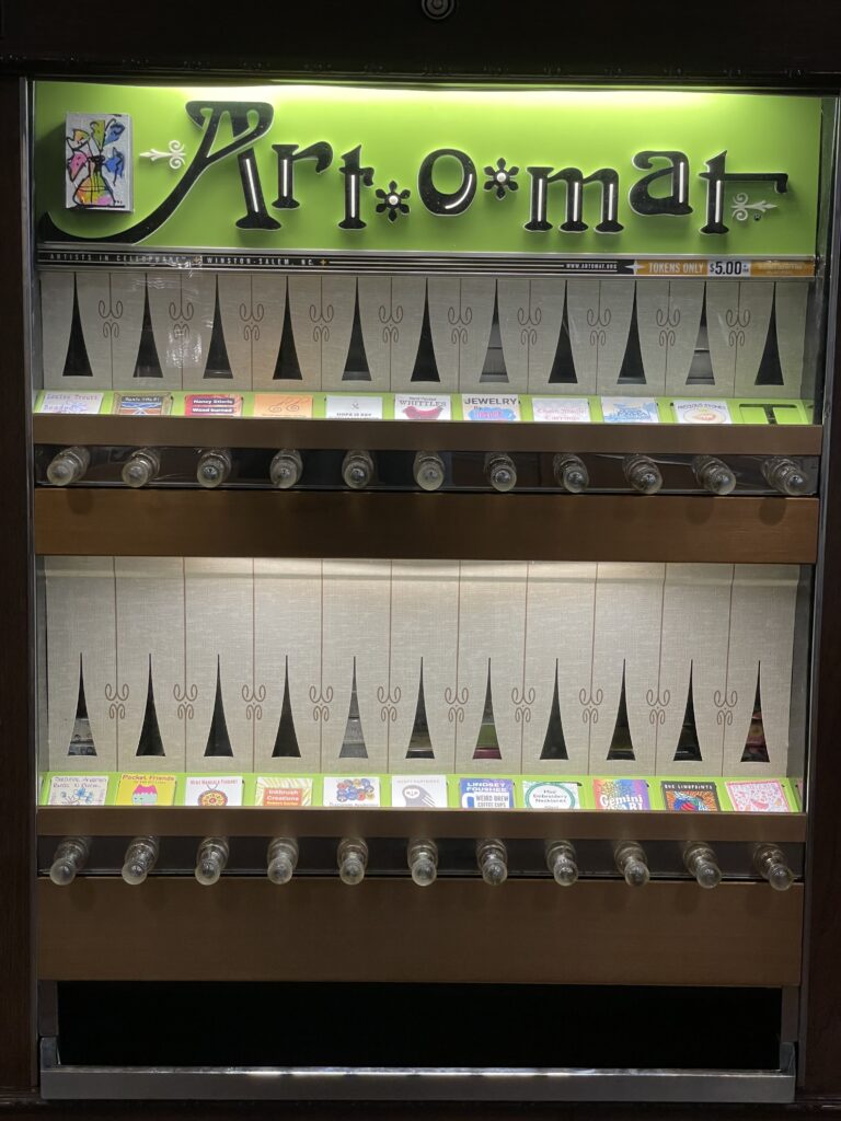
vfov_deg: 36.8
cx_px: 420
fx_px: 1684
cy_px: 560
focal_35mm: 52
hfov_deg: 28.0
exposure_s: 1/120
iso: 160
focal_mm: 6
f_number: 2
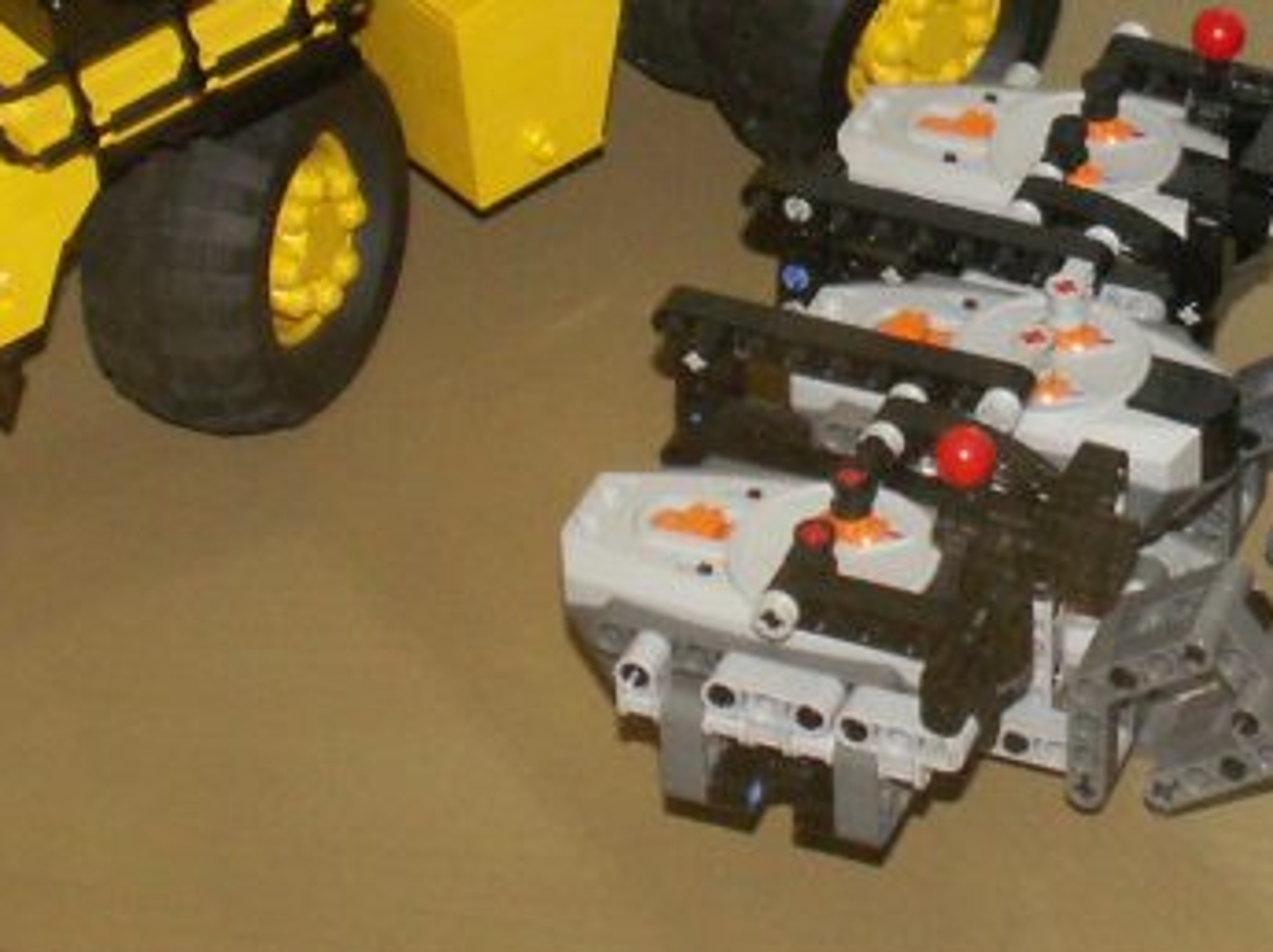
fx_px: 4776
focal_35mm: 130
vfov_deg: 11.3
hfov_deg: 15.1
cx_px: 996
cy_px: 59
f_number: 2.8
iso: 160
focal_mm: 5.86
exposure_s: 1/60
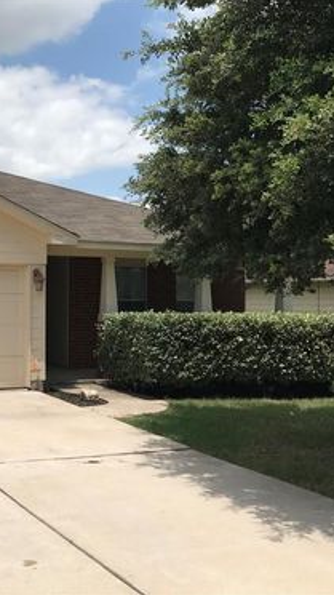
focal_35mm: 41
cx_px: 27
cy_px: 297
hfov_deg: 27.8
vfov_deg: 49.4
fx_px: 646
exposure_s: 1/3195
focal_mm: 3.99
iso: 20
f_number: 1.8
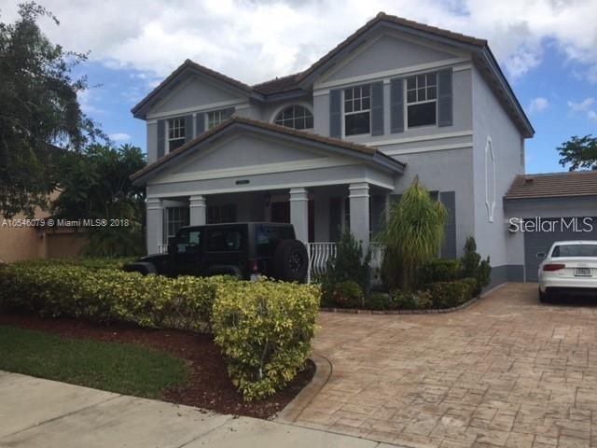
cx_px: 298
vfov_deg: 48.2
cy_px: 224
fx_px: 500
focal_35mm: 29
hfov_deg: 61.7
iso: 32
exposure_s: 1/1041
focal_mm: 4.15
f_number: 2.2
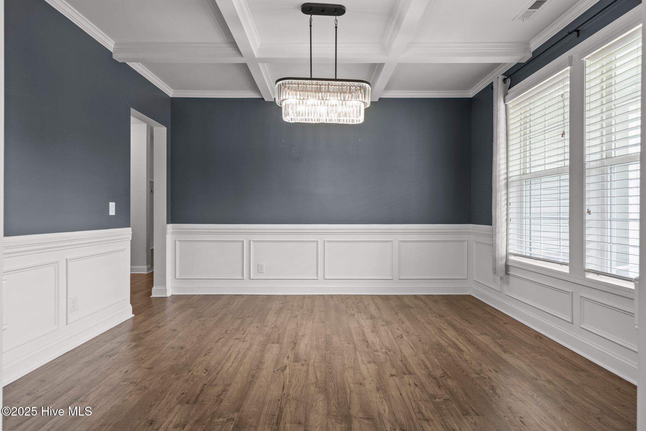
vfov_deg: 67.4
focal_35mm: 18
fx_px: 323
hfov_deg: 90.0
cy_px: 216
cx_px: 323
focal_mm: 18
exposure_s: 1/2.5
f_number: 8
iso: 500
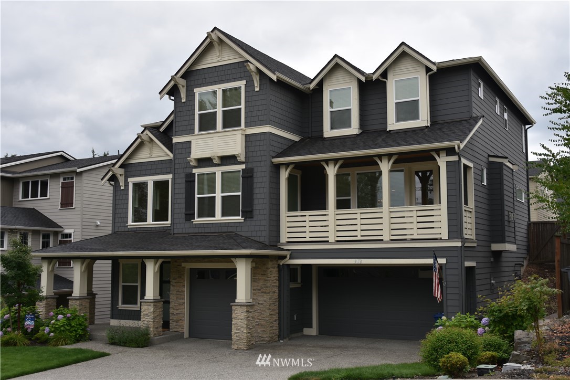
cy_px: 190
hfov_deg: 49.6
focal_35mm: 39
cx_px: 285
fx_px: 617
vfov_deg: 34.2
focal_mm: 26
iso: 100
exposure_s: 1/250
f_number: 6.3
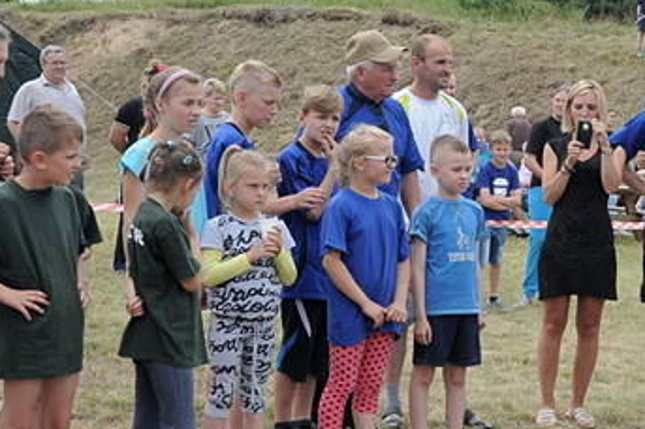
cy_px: 281
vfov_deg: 11.5
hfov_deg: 16.9
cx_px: 639
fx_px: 2130
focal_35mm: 119
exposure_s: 1/500
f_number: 11
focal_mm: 32
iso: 800
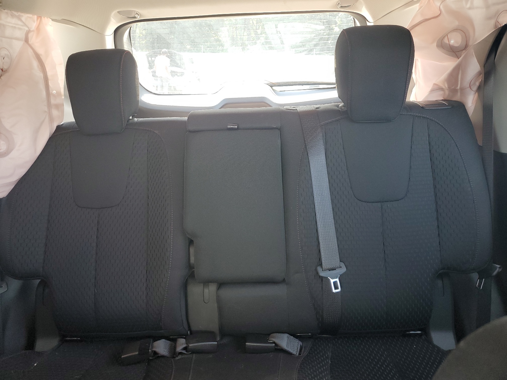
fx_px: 381
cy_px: 190
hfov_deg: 67.3
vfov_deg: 53.1
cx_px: 254
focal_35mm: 26
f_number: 1.5
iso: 67
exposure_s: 1/120
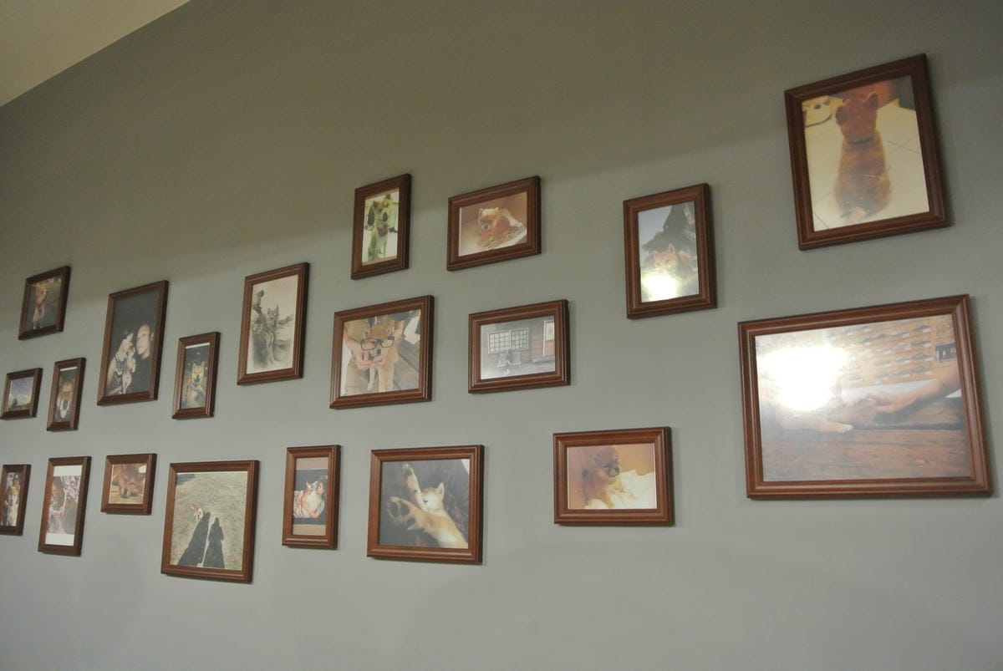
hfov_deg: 63.6
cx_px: 502
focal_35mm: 29
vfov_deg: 45.1
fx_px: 809
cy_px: 336
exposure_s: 1/10
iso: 800
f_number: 3.5
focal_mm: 11
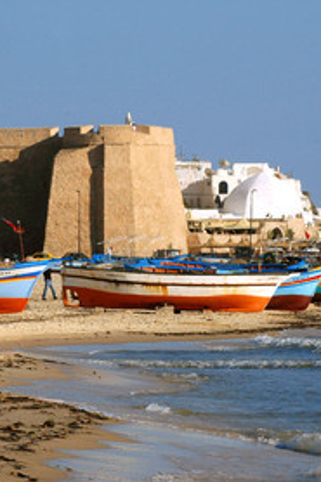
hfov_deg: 4.0
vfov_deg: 6.0
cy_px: 241
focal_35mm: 341
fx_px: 4566
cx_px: 147
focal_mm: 150
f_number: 10
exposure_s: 1/400
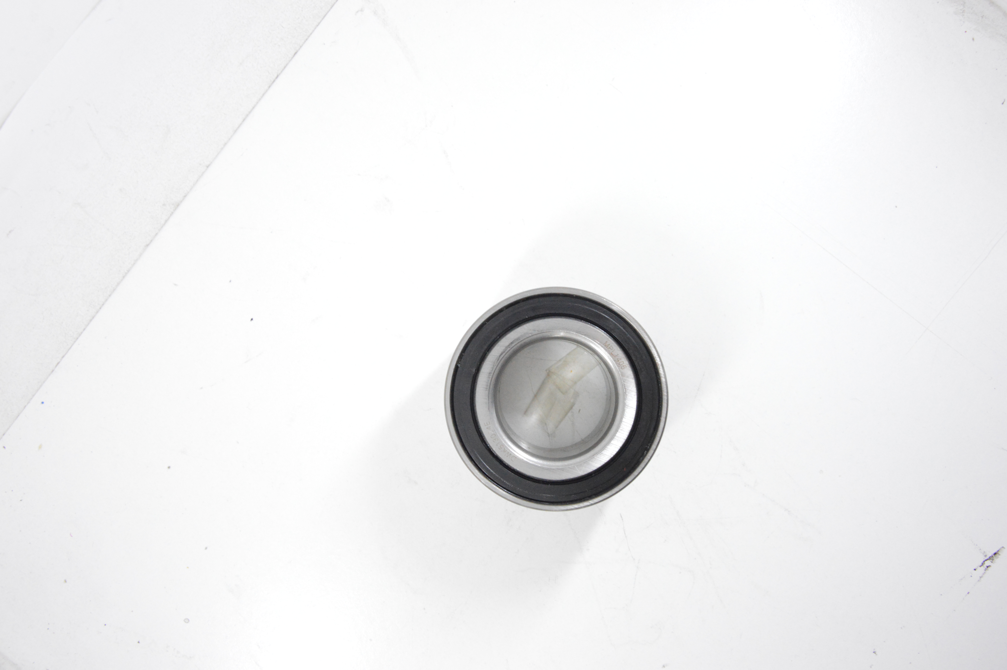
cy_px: 335
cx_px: 504
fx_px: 1006
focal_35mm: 36
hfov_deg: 53.2
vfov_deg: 36.8
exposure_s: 1/100
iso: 3200
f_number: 7.1
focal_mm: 24
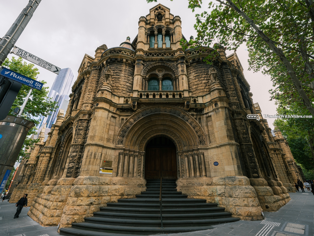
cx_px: 157
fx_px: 145
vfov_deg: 78.1
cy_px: 118
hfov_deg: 94.5
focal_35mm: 16
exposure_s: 1/200
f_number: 8
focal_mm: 20
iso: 800
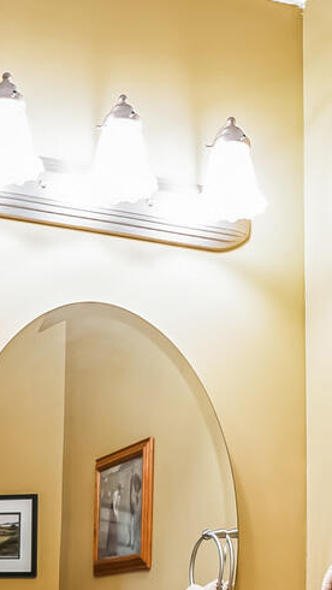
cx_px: 63
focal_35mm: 70
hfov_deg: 17.1
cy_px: 736
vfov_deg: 26.3
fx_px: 1094
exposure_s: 1/2.5
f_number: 7.1
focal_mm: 16
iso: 200
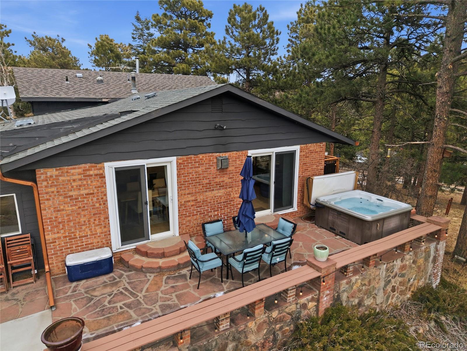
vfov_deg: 56.8
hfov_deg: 71.6
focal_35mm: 24
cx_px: 234
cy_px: 176
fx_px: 324
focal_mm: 8.7
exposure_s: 1/3000
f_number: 1.8
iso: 160
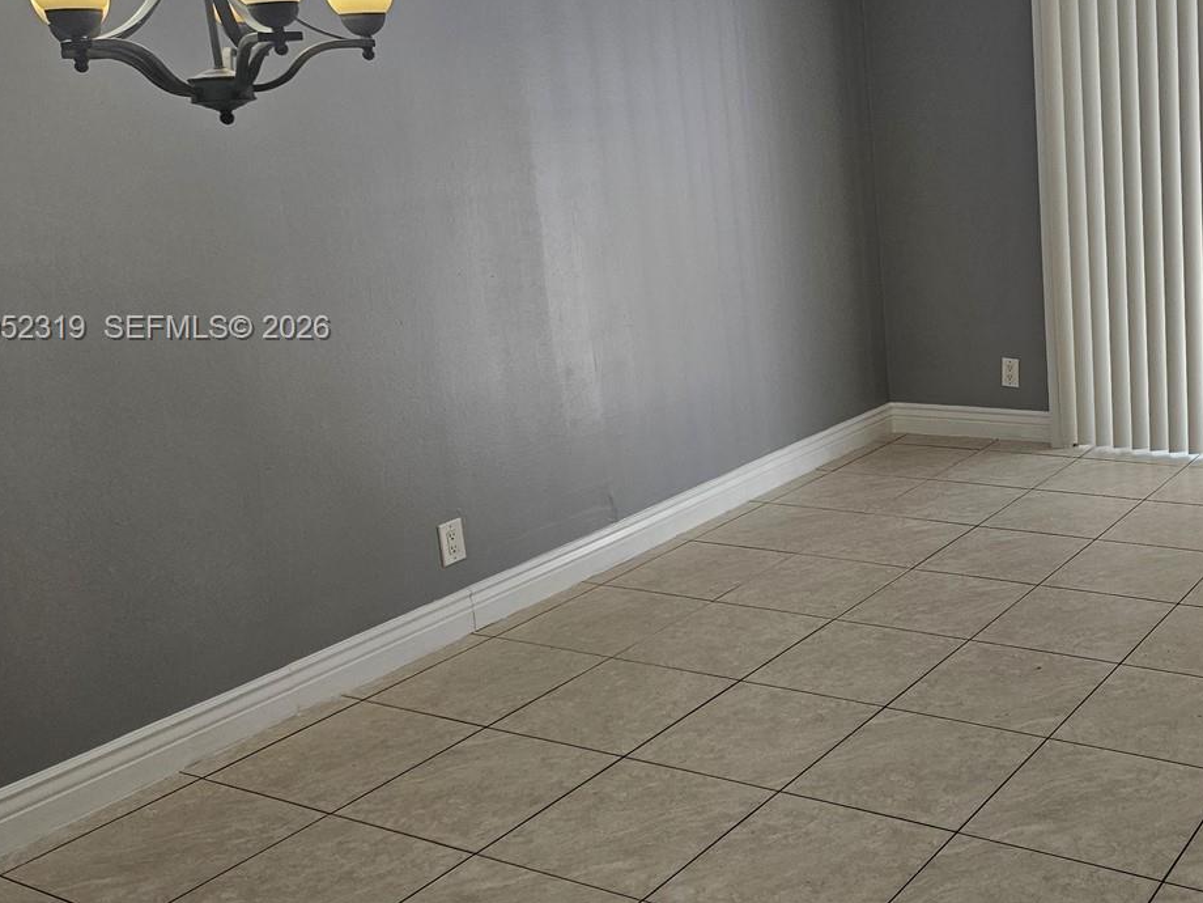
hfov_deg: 44.4
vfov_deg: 35.7
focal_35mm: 40
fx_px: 1390
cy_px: 330
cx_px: 969
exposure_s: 1/120
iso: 160
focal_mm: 5.4
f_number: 1.8
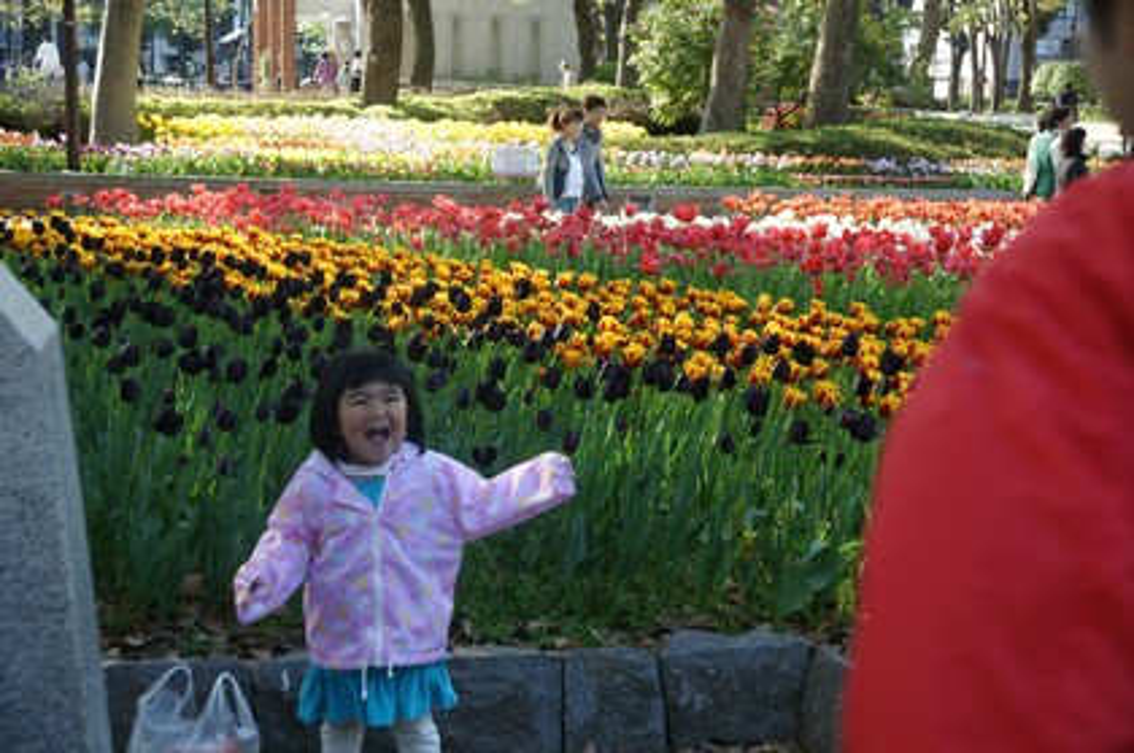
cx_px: 567
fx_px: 1888
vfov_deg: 22.6
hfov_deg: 33.4
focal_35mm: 60
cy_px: 376
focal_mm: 40
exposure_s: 1/125
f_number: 5
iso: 250
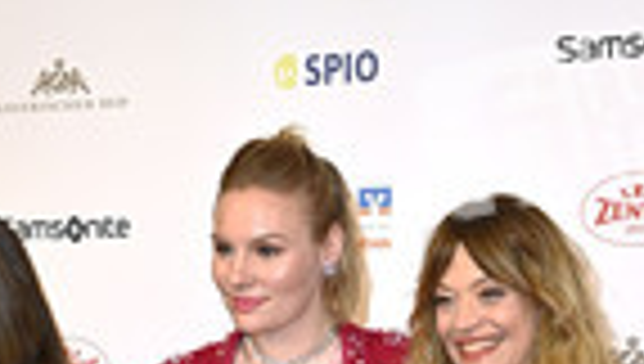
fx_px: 2600
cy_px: 786
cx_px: 239
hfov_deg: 14.1
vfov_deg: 7.6
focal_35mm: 152
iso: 640
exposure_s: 1/200
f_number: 7.1
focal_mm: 52
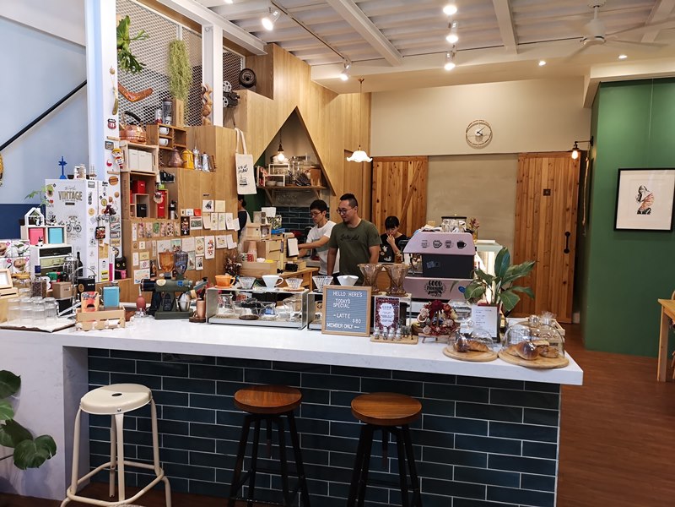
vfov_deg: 51.4
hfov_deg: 65.3
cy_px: 254
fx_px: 526
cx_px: 338
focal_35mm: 27
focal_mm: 3.95
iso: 200
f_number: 1.8
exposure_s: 1/50
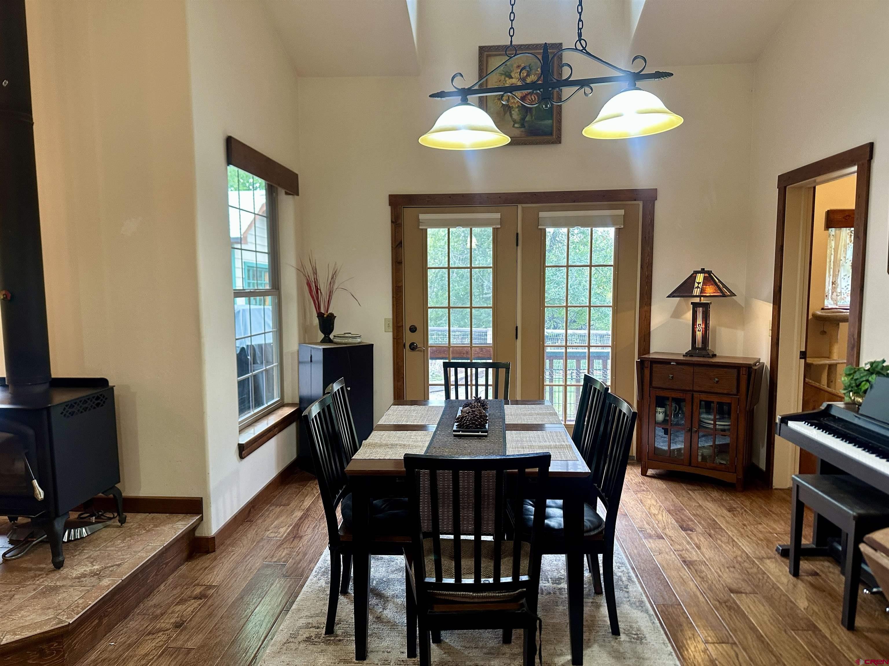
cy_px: 333
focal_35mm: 24
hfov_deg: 71.6
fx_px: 616
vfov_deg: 56.8
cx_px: 444
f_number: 1.78
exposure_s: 1/60
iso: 200
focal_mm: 6.86
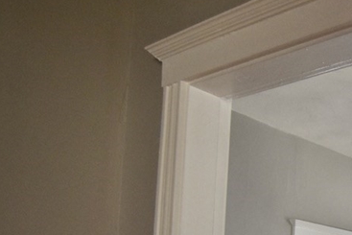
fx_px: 532
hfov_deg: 28.2
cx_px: 488
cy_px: 306
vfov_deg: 22.3
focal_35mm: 54
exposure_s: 1/80
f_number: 4.5
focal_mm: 13
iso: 800
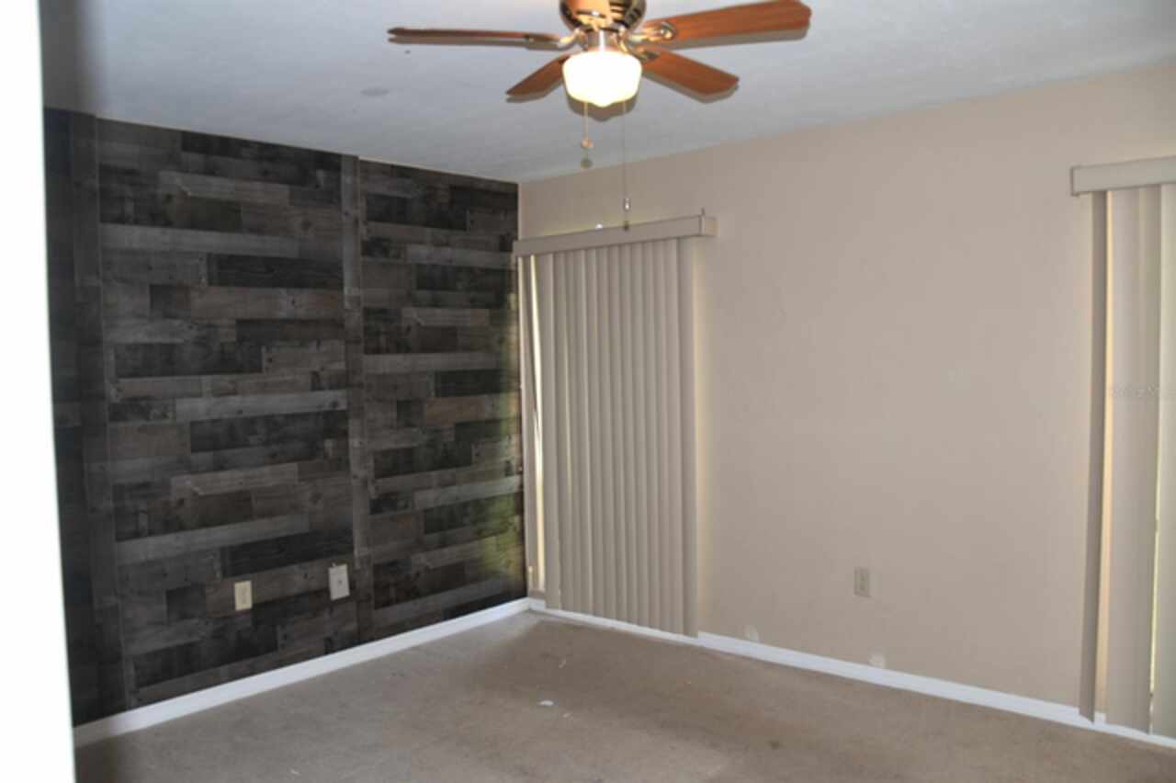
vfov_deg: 47.9
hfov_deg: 67.4
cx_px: 588
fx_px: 882
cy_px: 392
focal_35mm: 27
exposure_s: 1/60
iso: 100
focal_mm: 18
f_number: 3.5
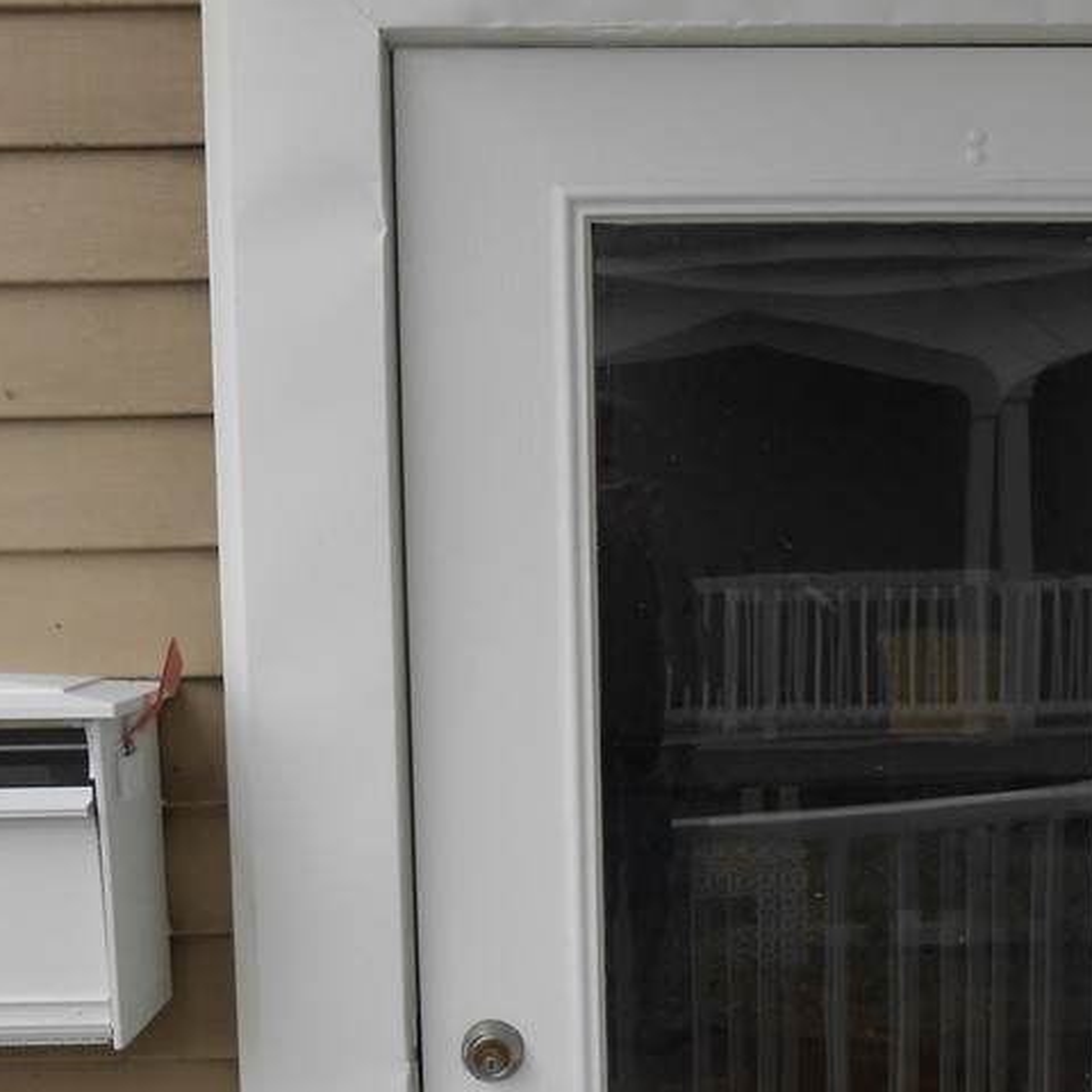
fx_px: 1749
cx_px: 682
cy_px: 710
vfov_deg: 34.4
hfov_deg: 34.5
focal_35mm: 49
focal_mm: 4.6
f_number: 3.5
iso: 80
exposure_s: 1/250
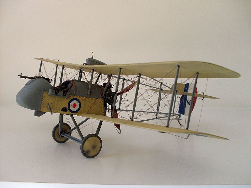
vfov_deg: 37.7
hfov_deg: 49.0
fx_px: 276
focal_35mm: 38
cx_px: 126
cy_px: 94
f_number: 2.8
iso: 80
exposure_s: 1/90
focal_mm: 6.3
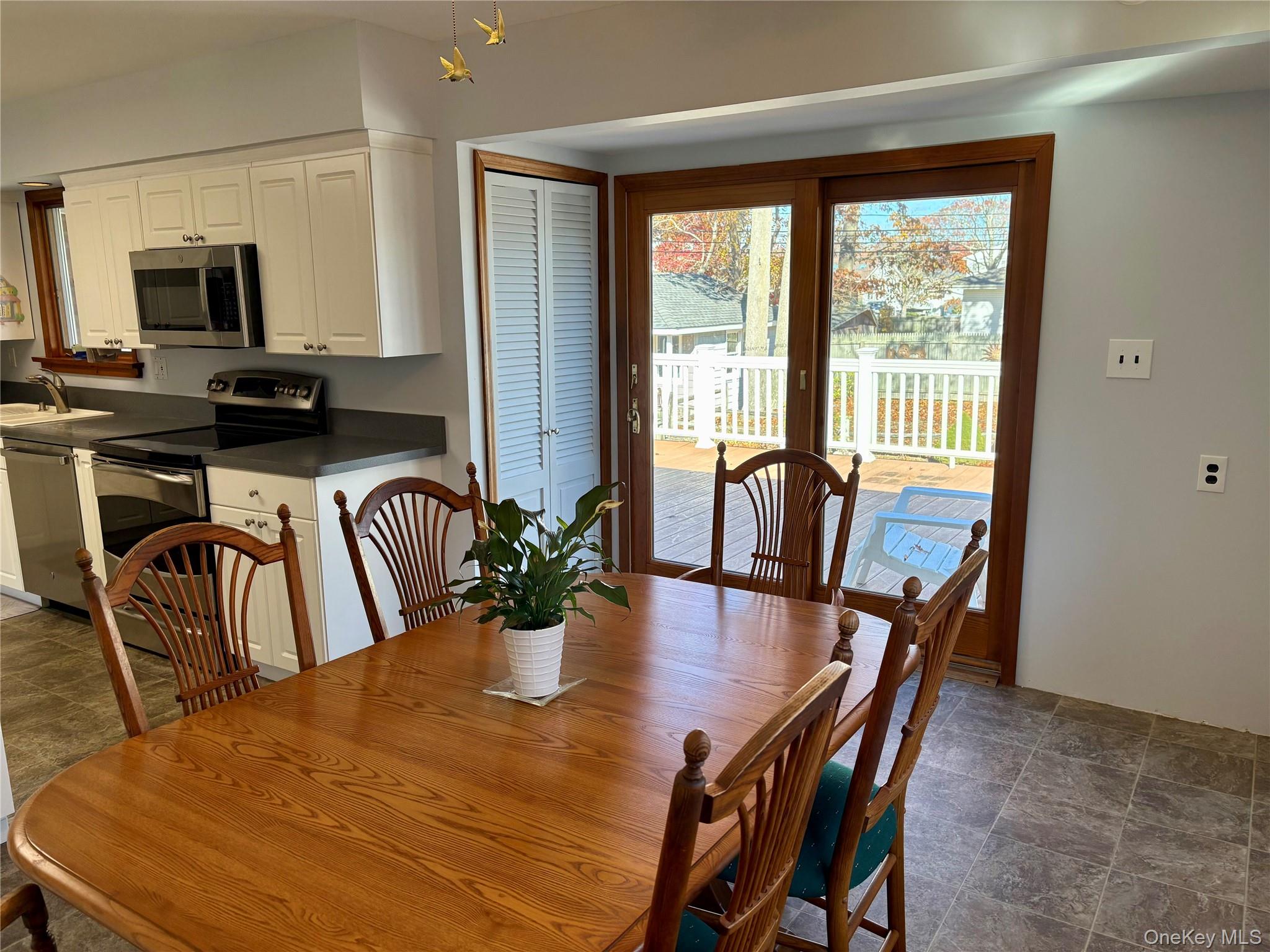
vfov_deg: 53.1
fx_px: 954
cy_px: 476
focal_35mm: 26
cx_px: 635
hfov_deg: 67.3
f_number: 1.6
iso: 80
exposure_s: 1/240
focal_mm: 5.96
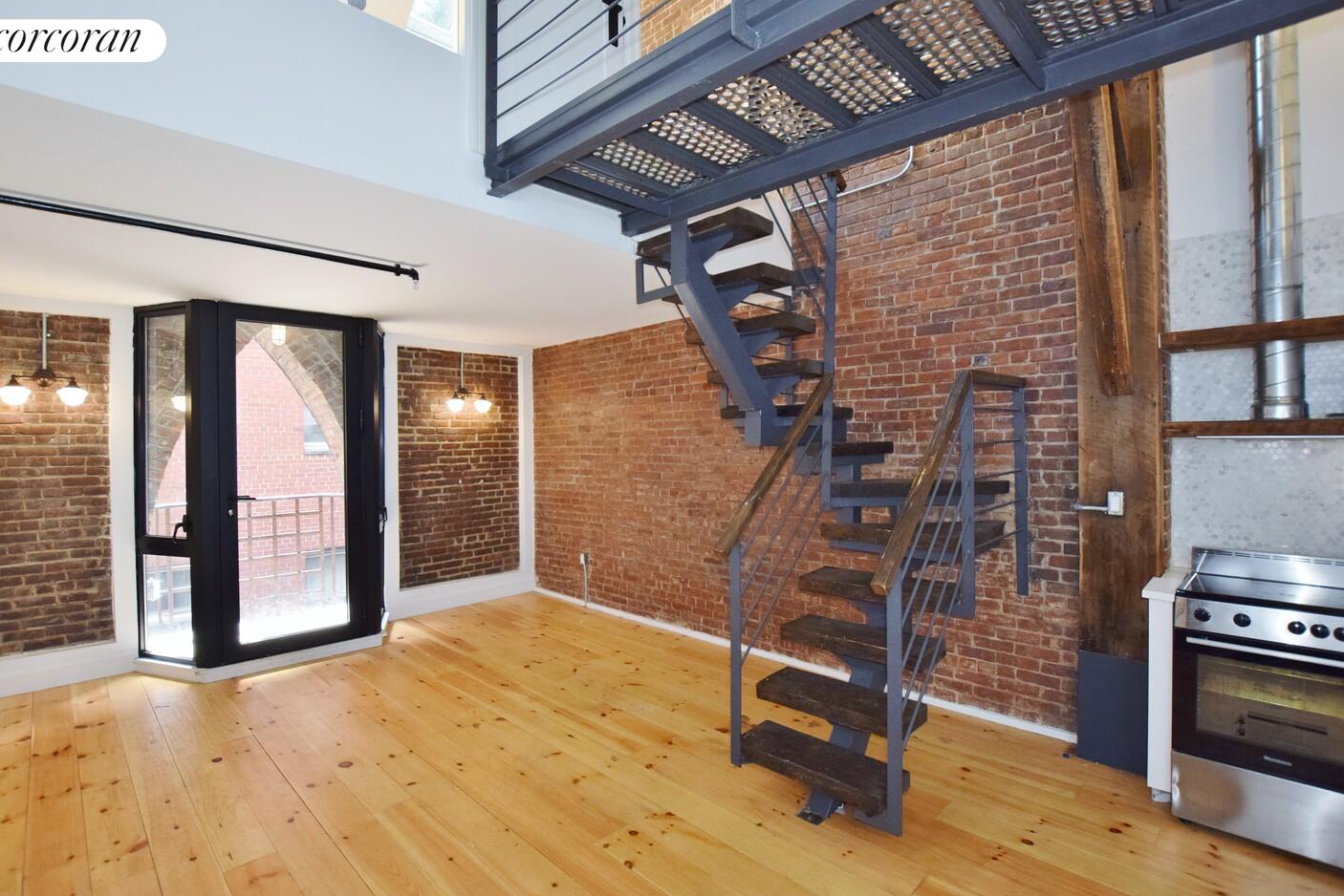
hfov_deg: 96.7
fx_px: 597
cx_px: 639
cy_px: 454
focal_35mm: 16
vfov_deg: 73.8
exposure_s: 1/125
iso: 800
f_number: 5.6
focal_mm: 10
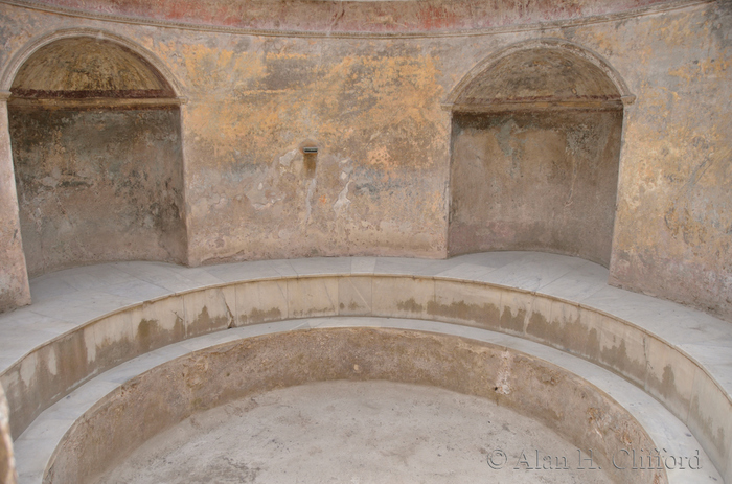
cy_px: 242
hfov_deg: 67.5
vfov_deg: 47.7
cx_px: 366
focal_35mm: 27
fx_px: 548
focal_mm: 18
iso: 320
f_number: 3.5
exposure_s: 1/80
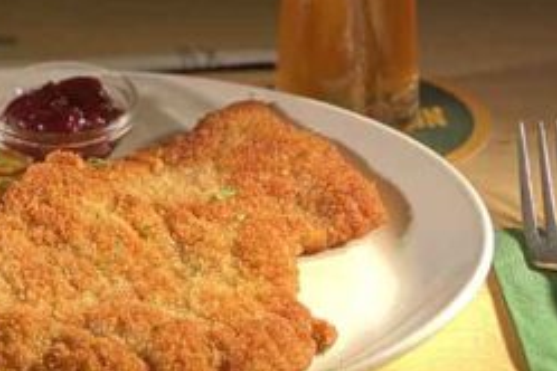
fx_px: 2336
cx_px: 105
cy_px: 170
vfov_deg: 9.1
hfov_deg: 13.5
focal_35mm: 151
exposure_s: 1/302
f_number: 2
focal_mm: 6
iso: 20
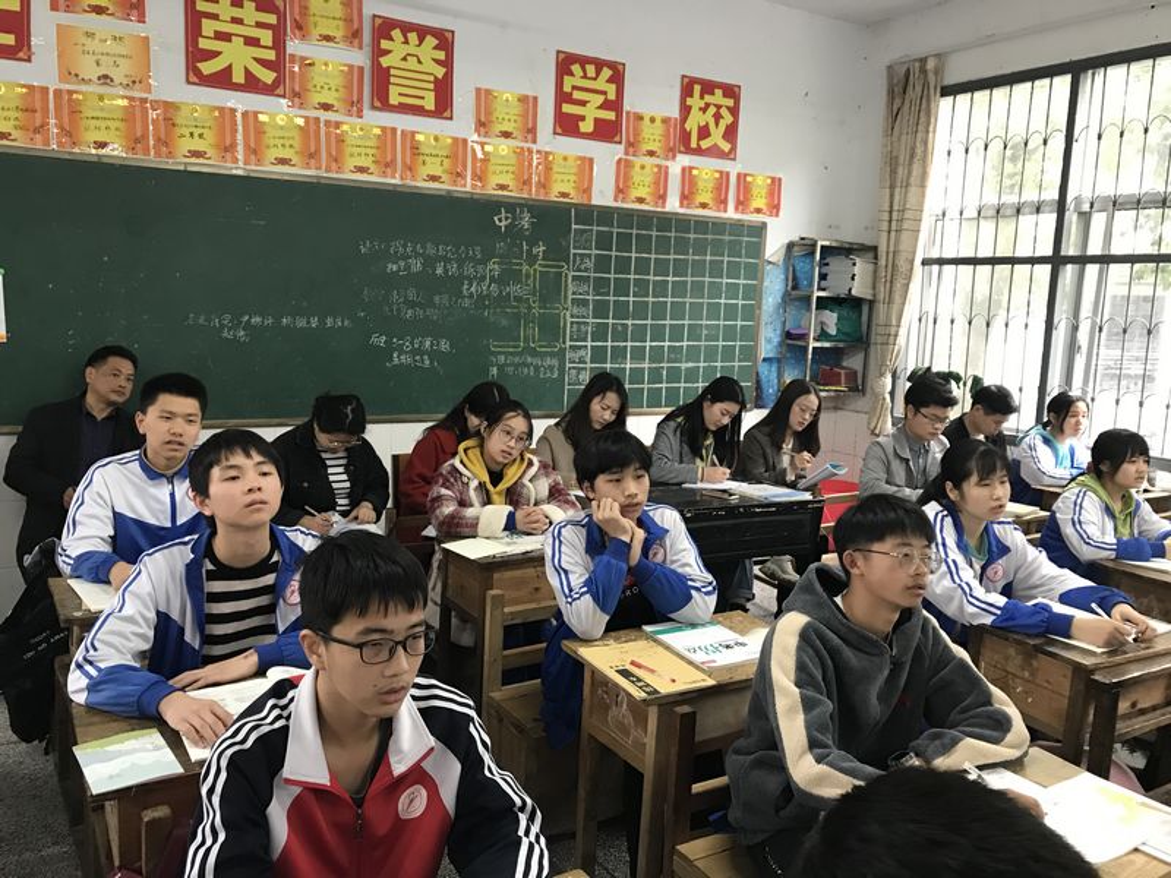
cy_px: 439
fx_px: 947
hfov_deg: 63.4
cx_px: 586
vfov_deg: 49.7
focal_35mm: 28
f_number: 1.8
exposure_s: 1/17
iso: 64
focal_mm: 3.99
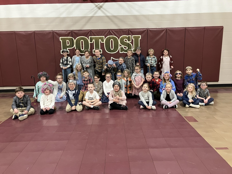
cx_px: 116
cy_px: 87
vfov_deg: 49.7
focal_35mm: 28
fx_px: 188
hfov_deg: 63.4
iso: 200
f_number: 1.8
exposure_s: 1/60
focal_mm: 3.99
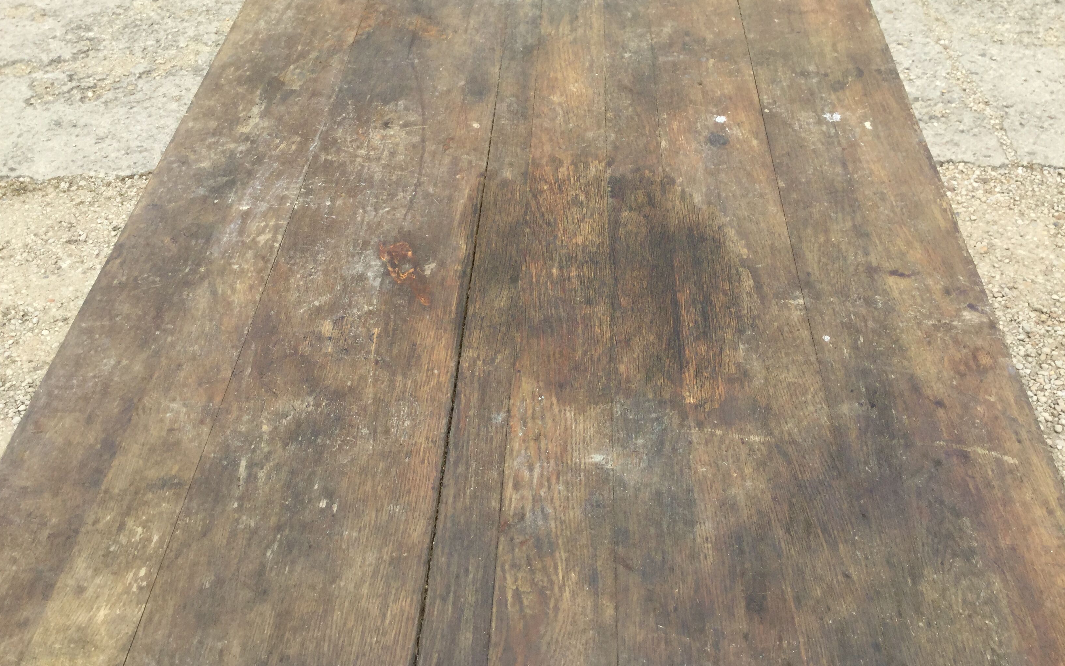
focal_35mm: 33
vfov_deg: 38.3
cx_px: 533
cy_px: 317
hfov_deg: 58.1
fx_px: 958
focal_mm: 3.3
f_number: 2.4
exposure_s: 1/547
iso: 25
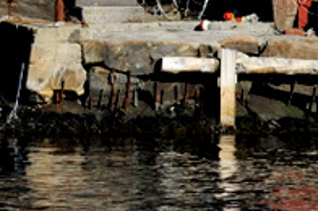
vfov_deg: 3.8
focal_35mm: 358
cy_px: -148
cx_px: -162
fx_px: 3157
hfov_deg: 5.7
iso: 200
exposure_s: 1/800
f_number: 7.1
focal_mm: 70
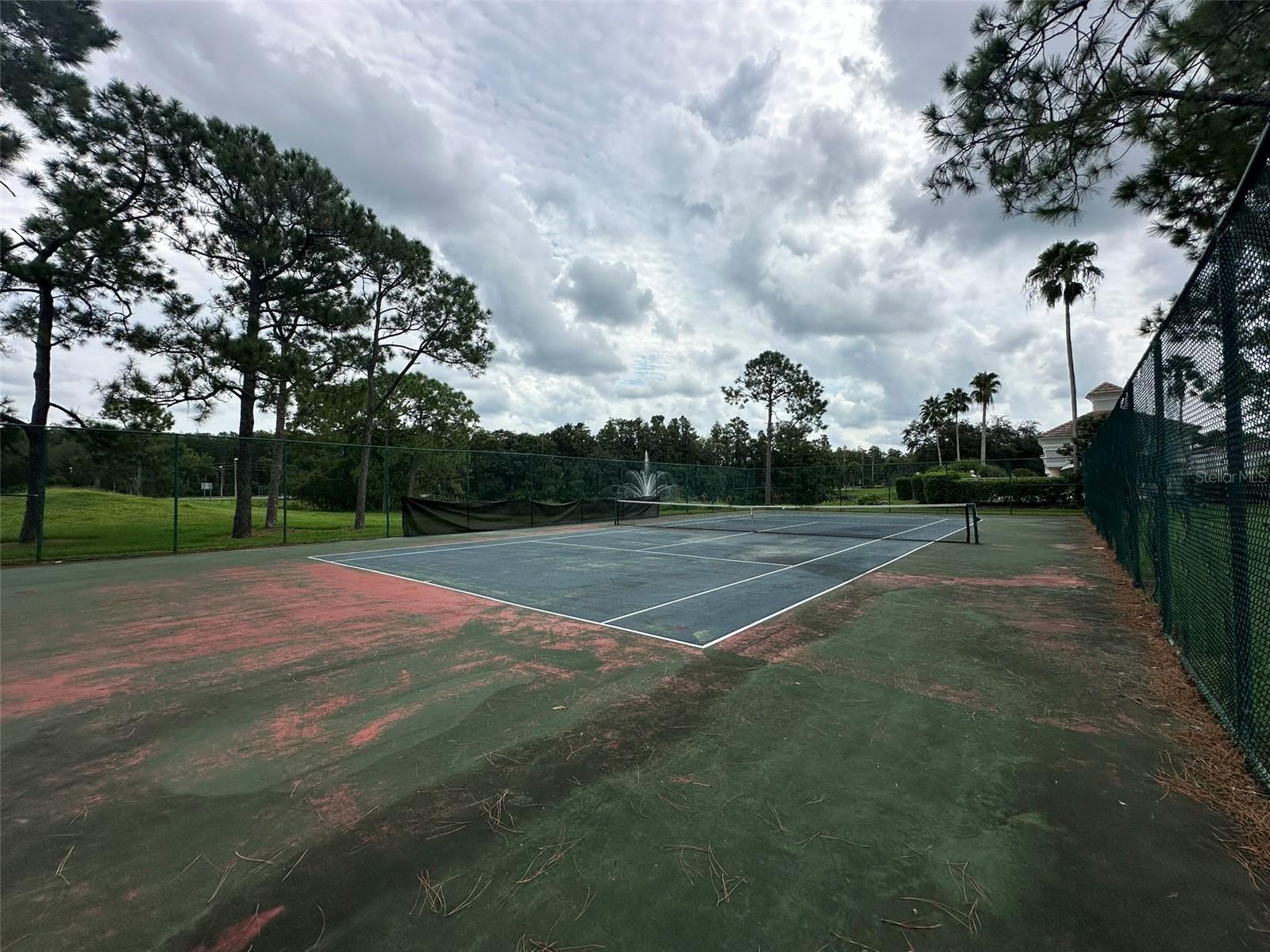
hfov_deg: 102.1
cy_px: 476
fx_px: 514
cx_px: 635
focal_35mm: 14
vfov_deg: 85.7
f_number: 2.2
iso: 50
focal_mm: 2.22
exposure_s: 1/2817
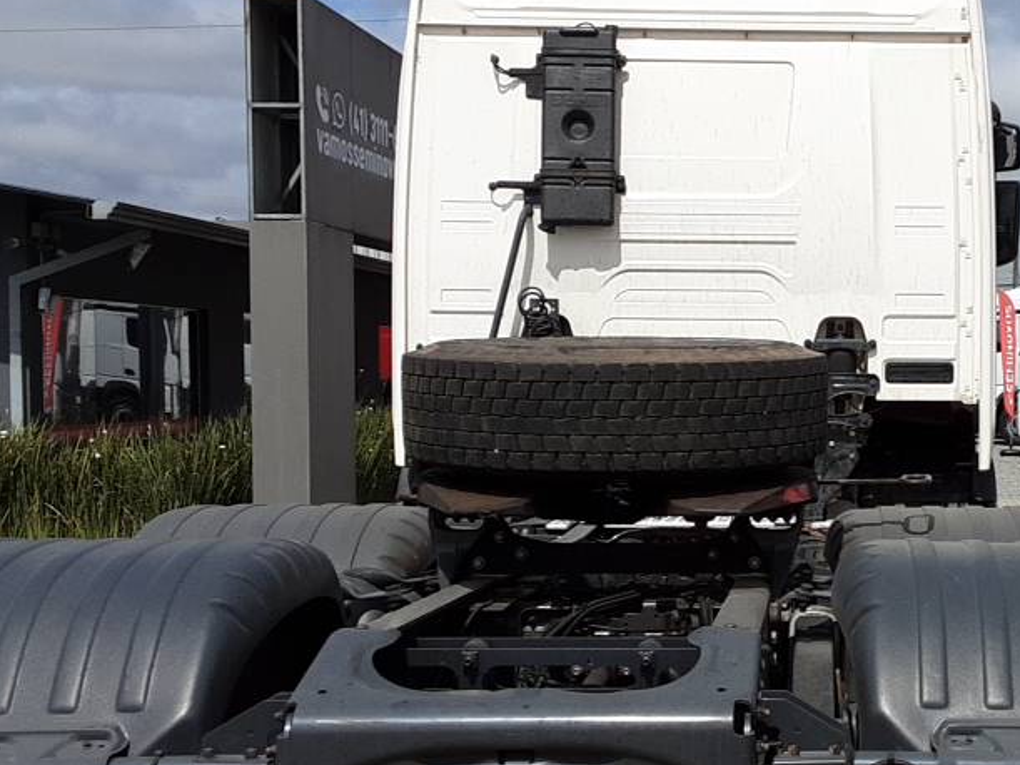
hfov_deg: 28.6
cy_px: 536
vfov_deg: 22.1
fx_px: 1944
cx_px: 841
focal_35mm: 66
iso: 40
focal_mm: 2.9
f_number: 1.9
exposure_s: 1/3534
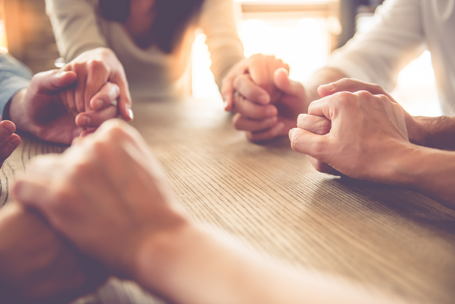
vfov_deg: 28.1
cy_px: 152
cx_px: 228
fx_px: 607
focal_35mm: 48
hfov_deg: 41.1
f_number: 2.8
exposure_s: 1/100
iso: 640
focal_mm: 48
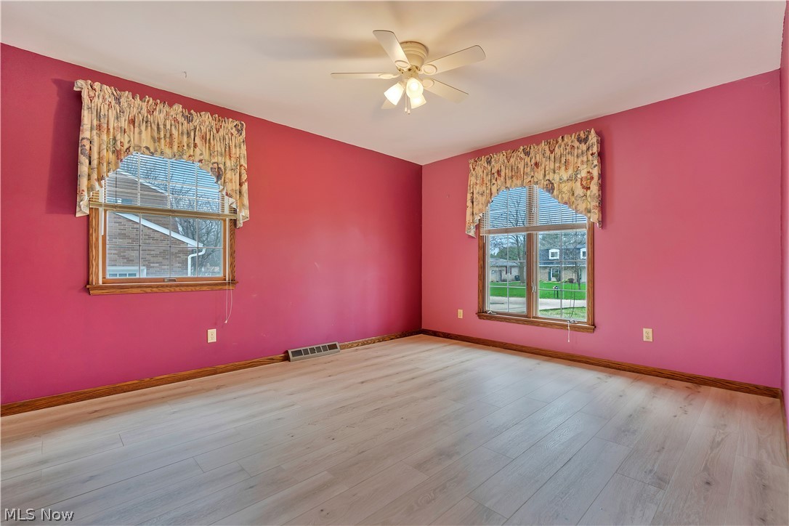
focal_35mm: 16
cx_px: 394
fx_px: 351
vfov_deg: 73.7
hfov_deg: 96.7
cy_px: 263
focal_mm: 16
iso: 400
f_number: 4
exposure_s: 1/80
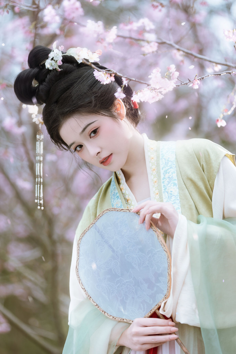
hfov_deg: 10.5
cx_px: 118
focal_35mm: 130
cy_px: 177
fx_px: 1278
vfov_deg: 15.8
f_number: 2.8
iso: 125
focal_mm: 130
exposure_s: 1/320
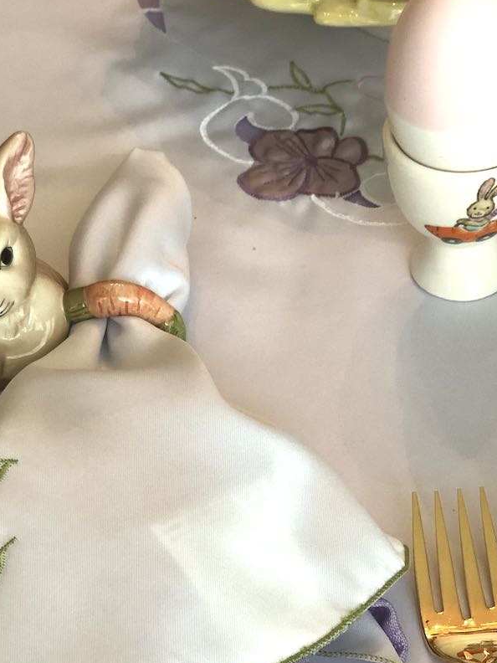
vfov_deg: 23.1
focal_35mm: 84
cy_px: 487
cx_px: 183
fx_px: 1608
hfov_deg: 17.5
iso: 80
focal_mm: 6
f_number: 2.4
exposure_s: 1/60
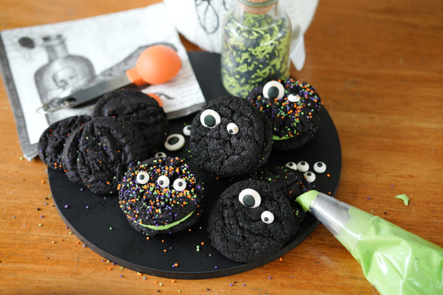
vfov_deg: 16.3
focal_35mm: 84
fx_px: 1034
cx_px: 222
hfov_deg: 24.2
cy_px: 148
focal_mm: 56
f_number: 2.2
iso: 100
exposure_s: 1/13
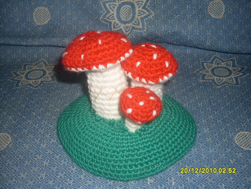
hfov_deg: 49.0
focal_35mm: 38
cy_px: 94
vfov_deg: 37.7
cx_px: 126
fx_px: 276
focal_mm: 6.3
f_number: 2.8
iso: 100
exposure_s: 1/45
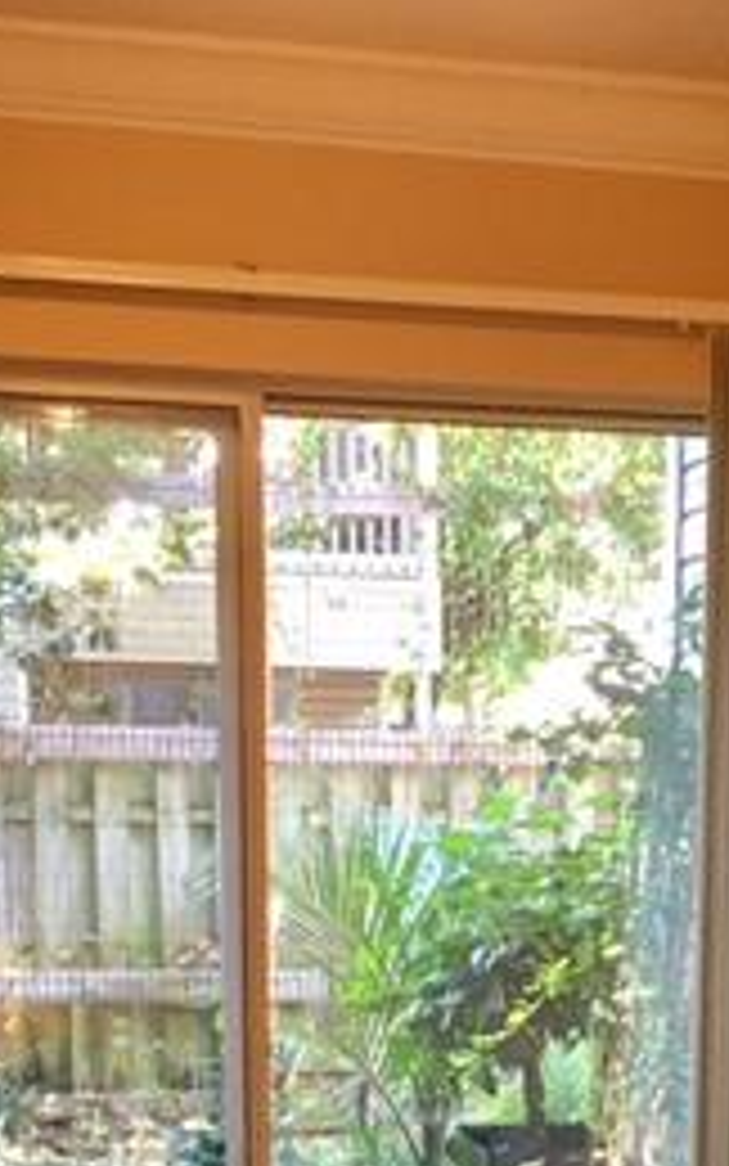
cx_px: 616
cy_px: 1270
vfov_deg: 25.3
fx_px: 2415
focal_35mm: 76
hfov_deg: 17.0
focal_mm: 4.15
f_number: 2.2
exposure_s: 1/15
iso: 50
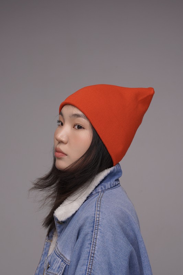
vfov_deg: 30.5
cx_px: 92
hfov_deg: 20.6
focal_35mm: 66
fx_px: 503
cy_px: 138
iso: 160
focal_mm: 44
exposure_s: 1/160
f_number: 5
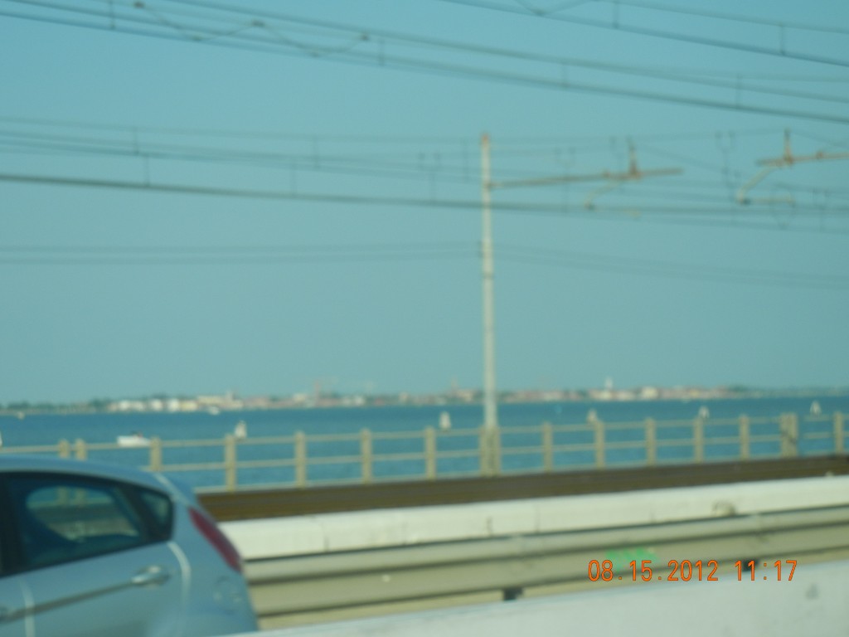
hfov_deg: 17.0
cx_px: 424
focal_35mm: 116
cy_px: 318
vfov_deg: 12.8
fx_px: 2845
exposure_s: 1/672
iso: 160
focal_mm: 20.9
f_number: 4.6
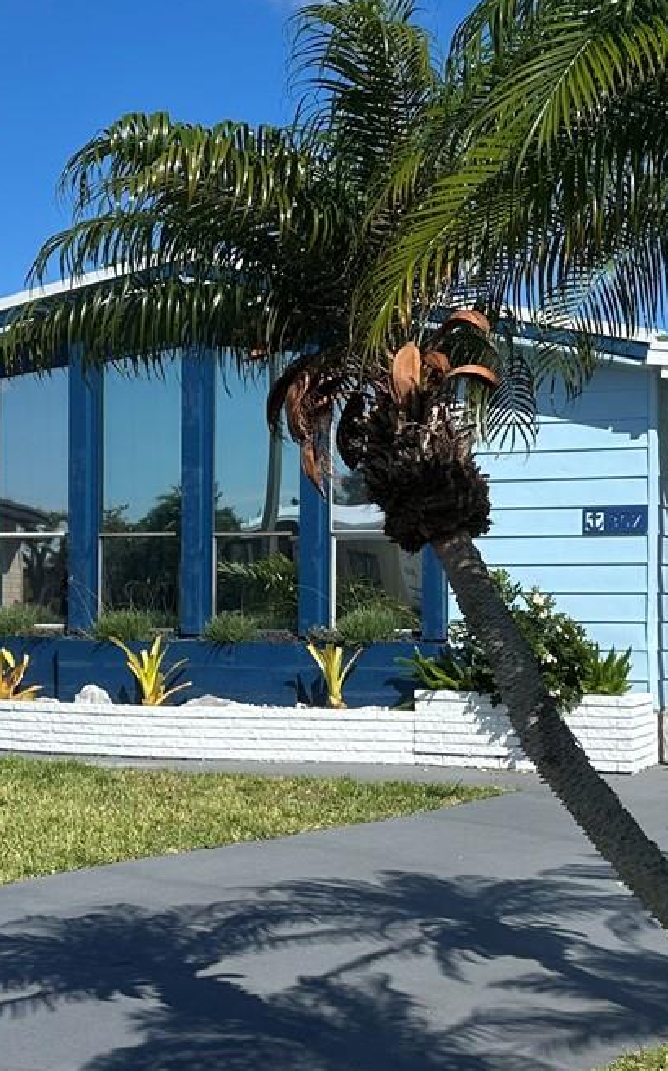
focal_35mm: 62
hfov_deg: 20.9
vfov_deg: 33.0
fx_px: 1808
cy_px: 549
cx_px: 321
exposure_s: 1/5848
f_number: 1.78
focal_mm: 6.86
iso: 80
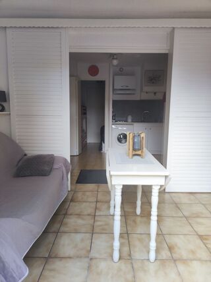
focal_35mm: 25
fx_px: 204
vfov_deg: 69.5
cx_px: 106
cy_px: 141
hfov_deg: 54.8
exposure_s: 1/100
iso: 109
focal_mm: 4.7
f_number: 1.79
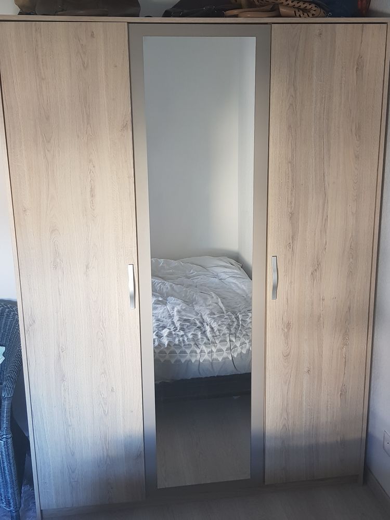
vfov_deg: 67.3
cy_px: 260
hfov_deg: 53.1
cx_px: 195
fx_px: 391
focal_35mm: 26
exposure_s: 1/41
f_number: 1.7
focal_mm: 4.2
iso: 160
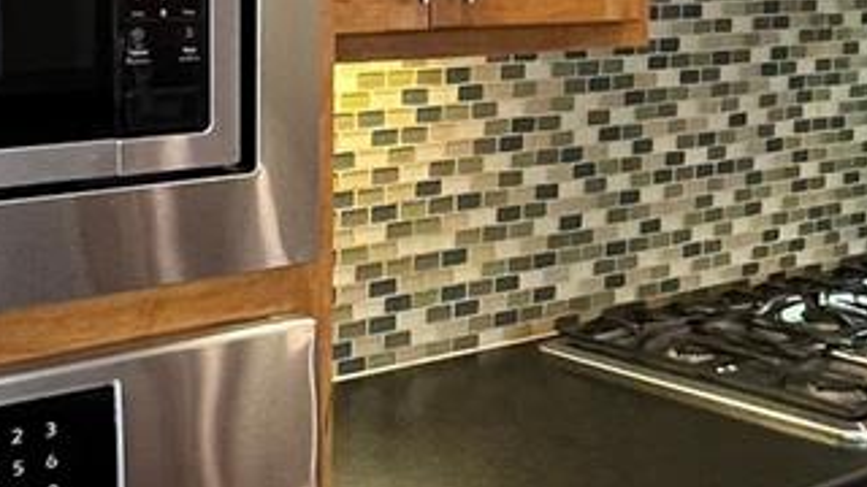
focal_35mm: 68
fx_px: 1563
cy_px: 162
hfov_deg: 31.0
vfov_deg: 17.7
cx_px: 417
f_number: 1.8
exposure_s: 1/42
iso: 320
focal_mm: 1.57
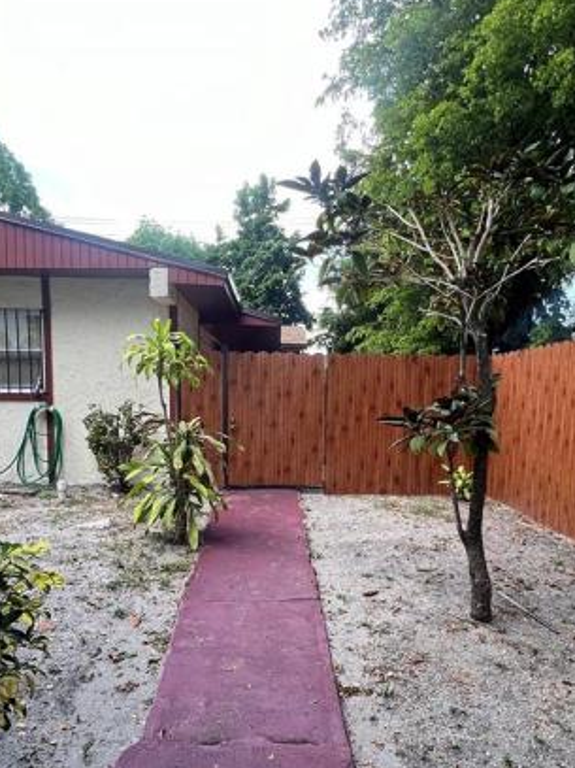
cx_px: 277
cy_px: 455
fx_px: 510
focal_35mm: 23
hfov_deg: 58.8
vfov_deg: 73.3
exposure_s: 1/108
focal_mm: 1.57
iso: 32
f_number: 1.8
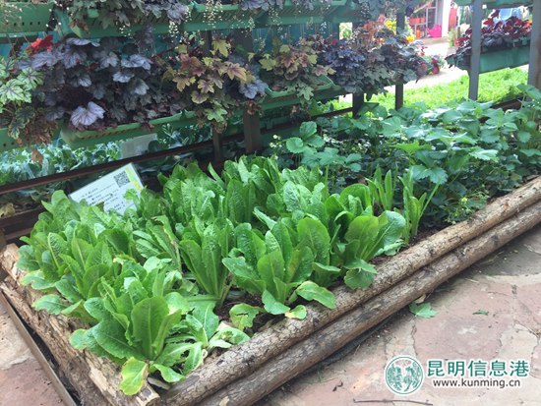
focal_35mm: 29
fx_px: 453
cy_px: 203
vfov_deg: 48.3
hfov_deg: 61.6
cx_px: 270
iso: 32
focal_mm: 4.15
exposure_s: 1/50
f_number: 2.2
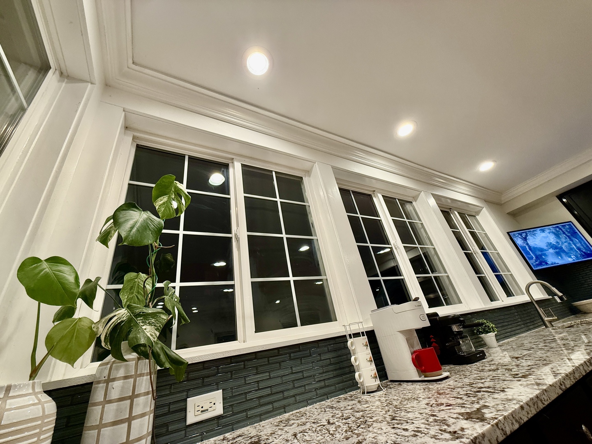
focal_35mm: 14
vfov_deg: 85.7
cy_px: 222
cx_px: 296
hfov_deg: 102.1
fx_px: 239
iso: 160
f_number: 2.2
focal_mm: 2.22
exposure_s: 1/60
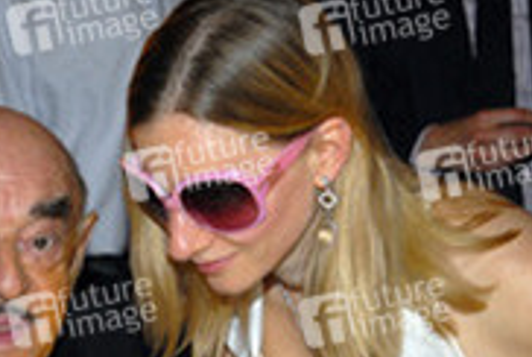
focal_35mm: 133
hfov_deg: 15.3
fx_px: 1969
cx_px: 117
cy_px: 386
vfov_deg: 10.2
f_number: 4.5
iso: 320
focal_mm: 36
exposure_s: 1/20
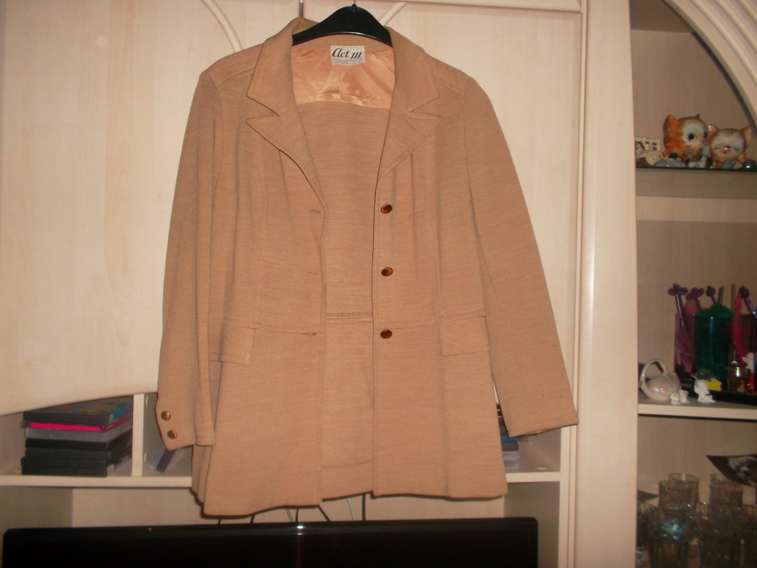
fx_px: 612
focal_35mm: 28
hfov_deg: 63.4
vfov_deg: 49.8
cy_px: 284
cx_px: 378
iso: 100
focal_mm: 4.1
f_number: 3.3
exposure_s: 1/45
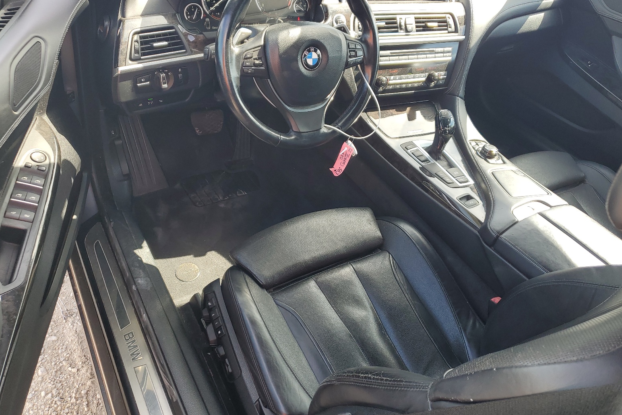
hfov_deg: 65.5
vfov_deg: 46.3
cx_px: 308
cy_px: 186
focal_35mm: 28
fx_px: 484
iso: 50
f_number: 1.5
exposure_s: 1/217
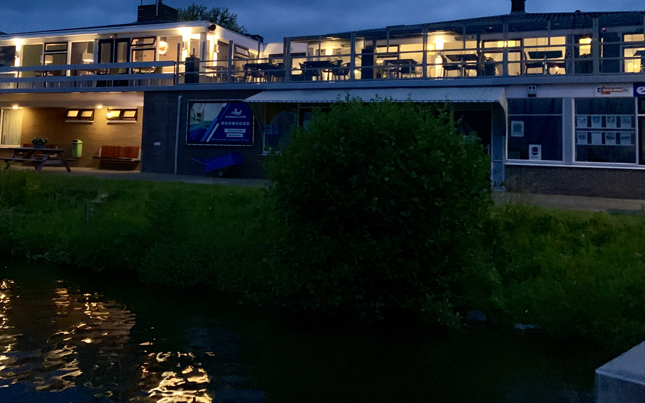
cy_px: 106
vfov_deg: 34.7
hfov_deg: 53.3
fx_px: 633
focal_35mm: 36
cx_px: 232
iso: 800
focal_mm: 4.25
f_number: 1.8
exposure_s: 1/15
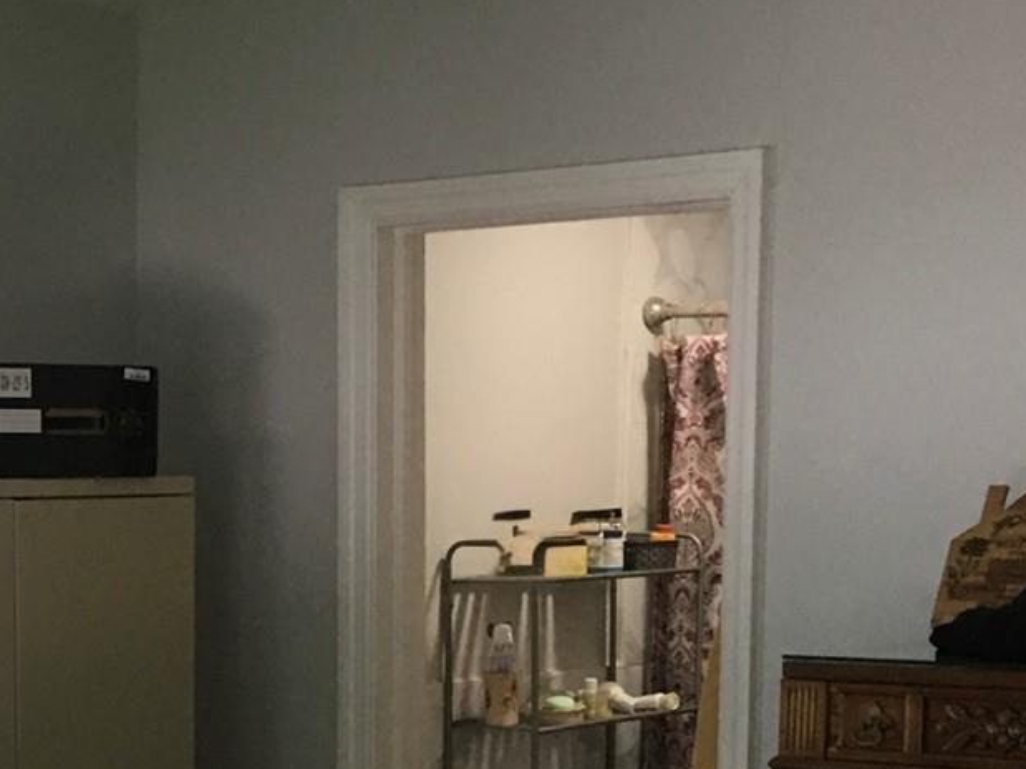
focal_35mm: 96
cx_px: 51
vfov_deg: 15.0
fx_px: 2845
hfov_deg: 19.9
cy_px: 842
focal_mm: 4.15
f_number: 2.2
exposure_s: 1/30
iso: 100
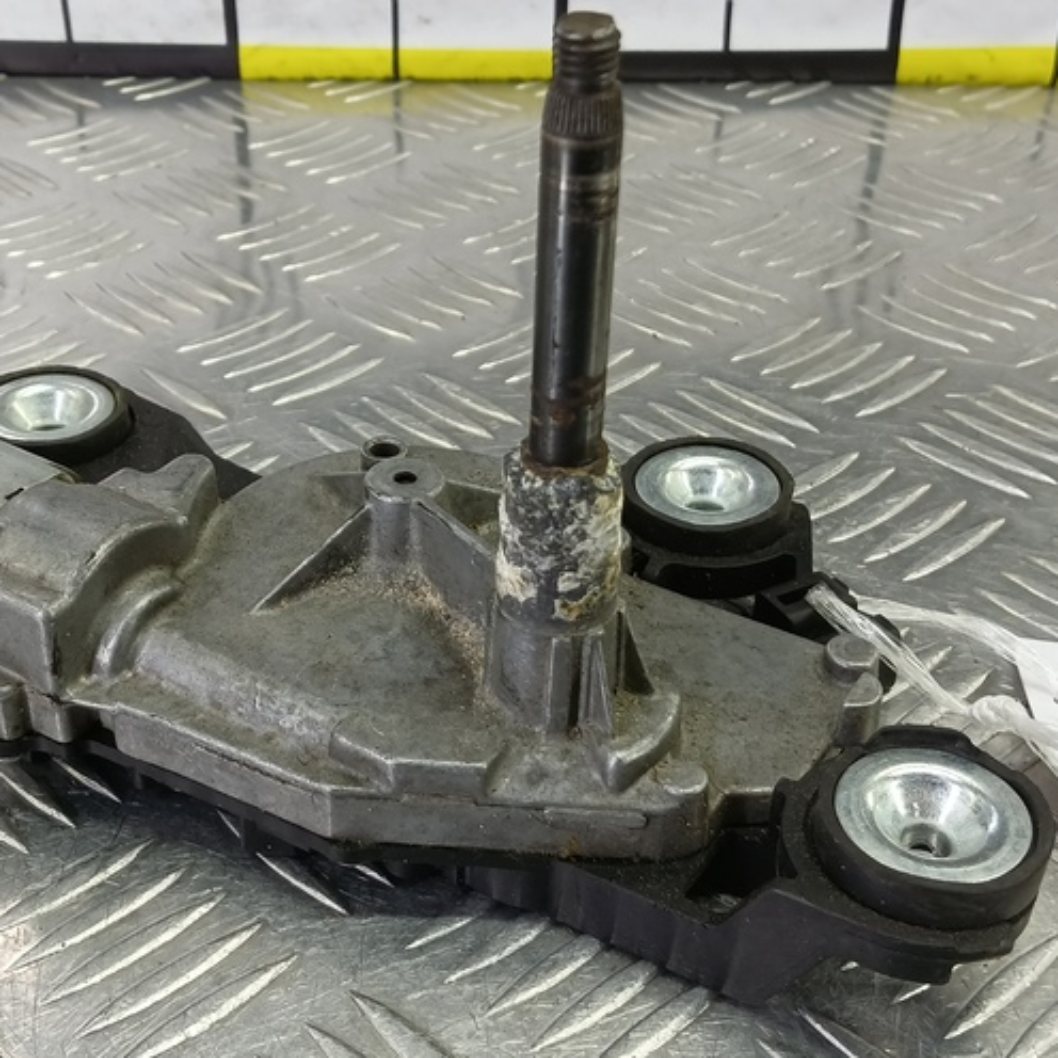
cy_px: 510
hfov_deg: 39.9
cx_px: 450
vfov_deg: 40.0
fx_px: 1452
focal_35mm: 42
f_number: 1.6
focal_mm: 4.11
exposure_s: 1/50
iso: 151
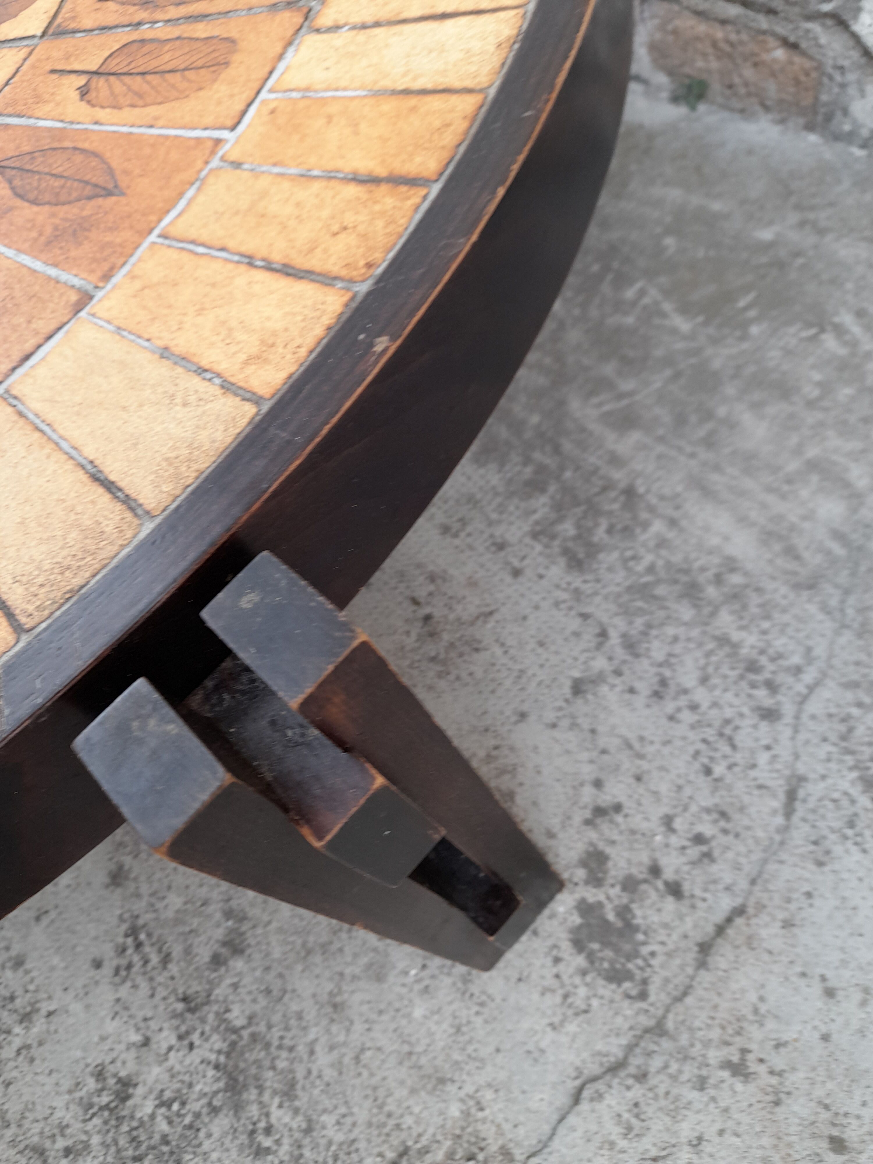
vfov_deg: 69.4
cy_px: 582
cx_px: 436
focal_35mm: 25
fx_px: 841
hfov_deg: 54.9
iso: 32
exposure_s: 1/50
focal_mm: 4.6
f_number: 2
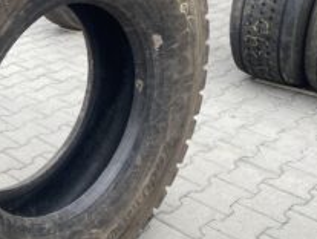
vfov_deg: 27.1
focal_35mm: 54
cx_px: 8
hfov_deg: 32.9
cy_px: 99
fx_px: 495
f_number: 1.8
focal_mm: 4.25
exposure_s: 1/606
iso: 32
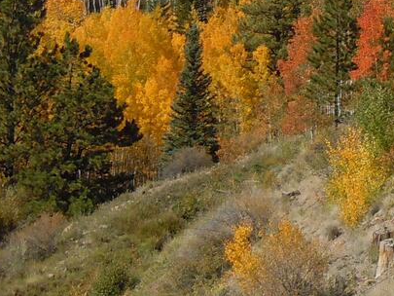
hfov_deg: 17.9
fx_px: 1127
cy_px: -149
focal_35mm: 99
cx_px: 574
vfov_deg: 14.0
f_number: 7
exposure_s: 1/250
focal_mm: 5.4
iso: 100
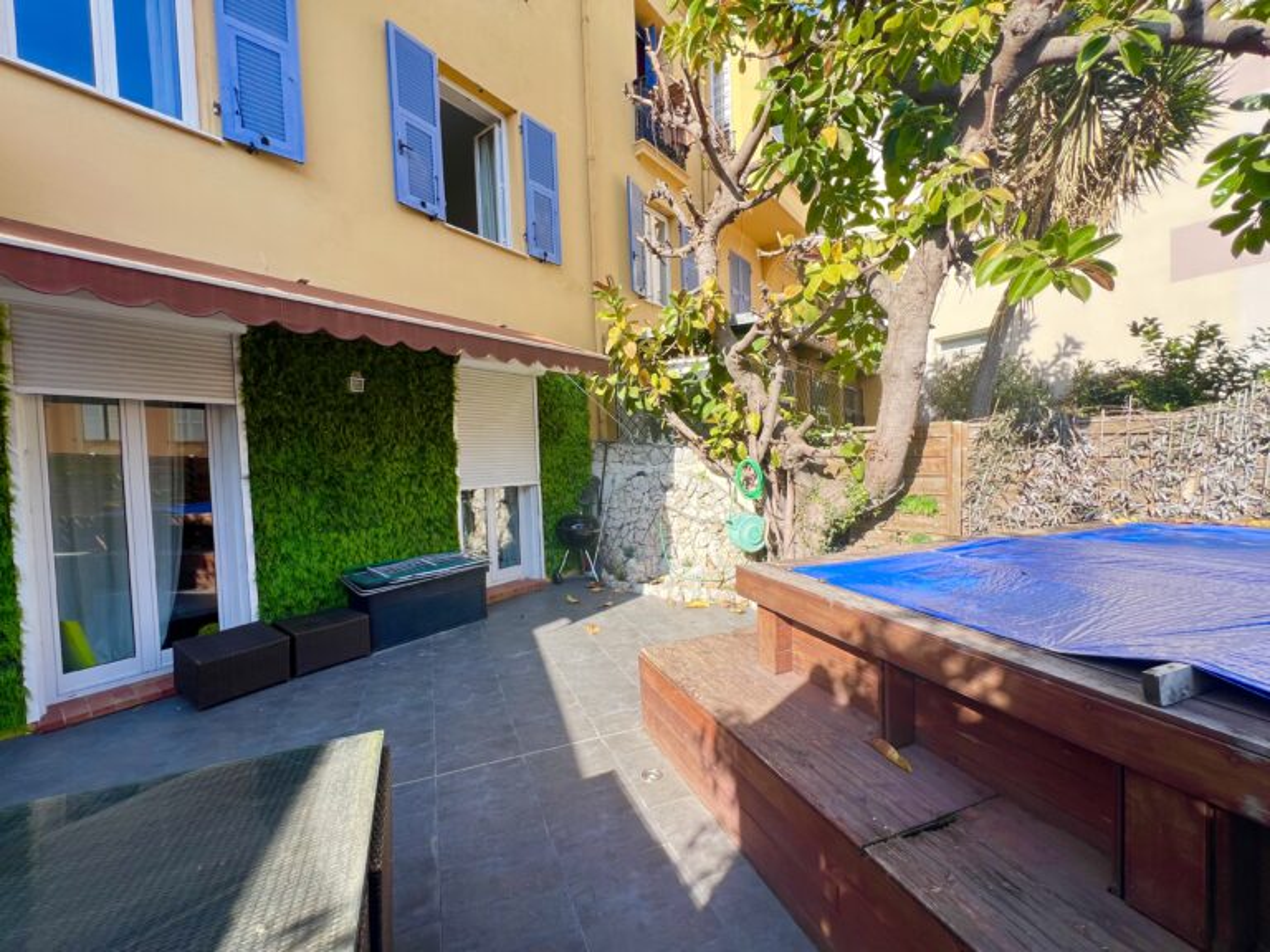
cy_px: 476
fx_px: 477
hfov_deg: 106.2
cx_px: 635
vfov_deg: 89.9
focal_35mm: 13
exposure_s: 1/358
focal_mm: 1.57
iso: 32
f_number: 1.8
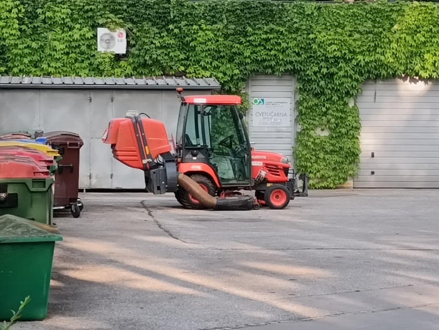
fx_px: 1712
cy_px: 165
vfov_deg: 11.0
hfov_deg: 14.6
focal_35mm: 135
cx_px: 220
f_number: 1.9
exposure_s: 1/128
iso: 100
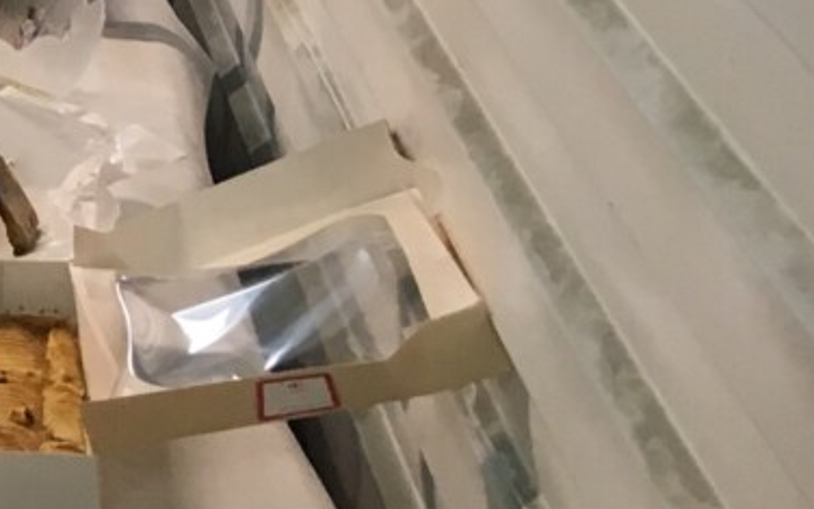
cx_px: -1139
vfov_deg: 8.1
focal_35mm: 157
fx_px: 3483
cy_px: -366
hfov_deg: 11.2
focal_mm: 4.15
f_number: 2.2
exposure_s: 1/33
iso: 40
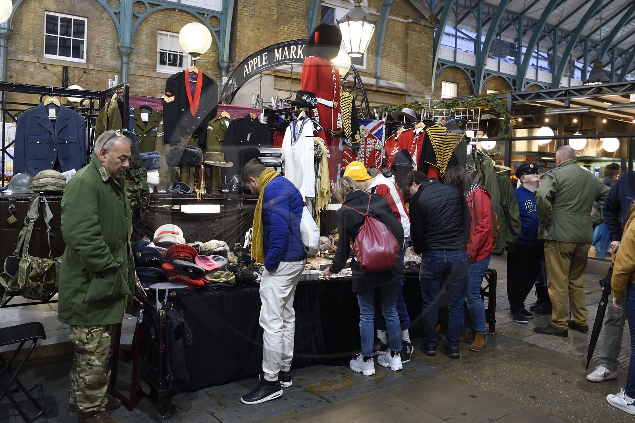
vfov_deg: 44.9
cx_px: 318
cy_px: 212
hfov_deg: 63.7
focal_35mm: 29
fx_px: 511
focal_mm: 29
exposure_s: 1/30
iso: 1600
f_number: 6.3
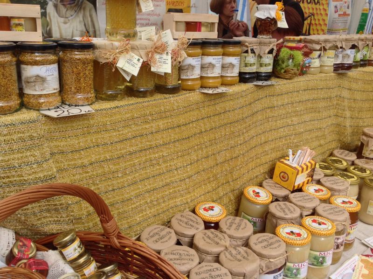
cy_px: 140
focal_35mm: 35
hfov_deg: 52.7
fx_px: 377
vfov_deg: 40.6
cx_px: 186
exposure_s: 1/512
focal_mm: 4.28
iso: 50
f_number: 2.4
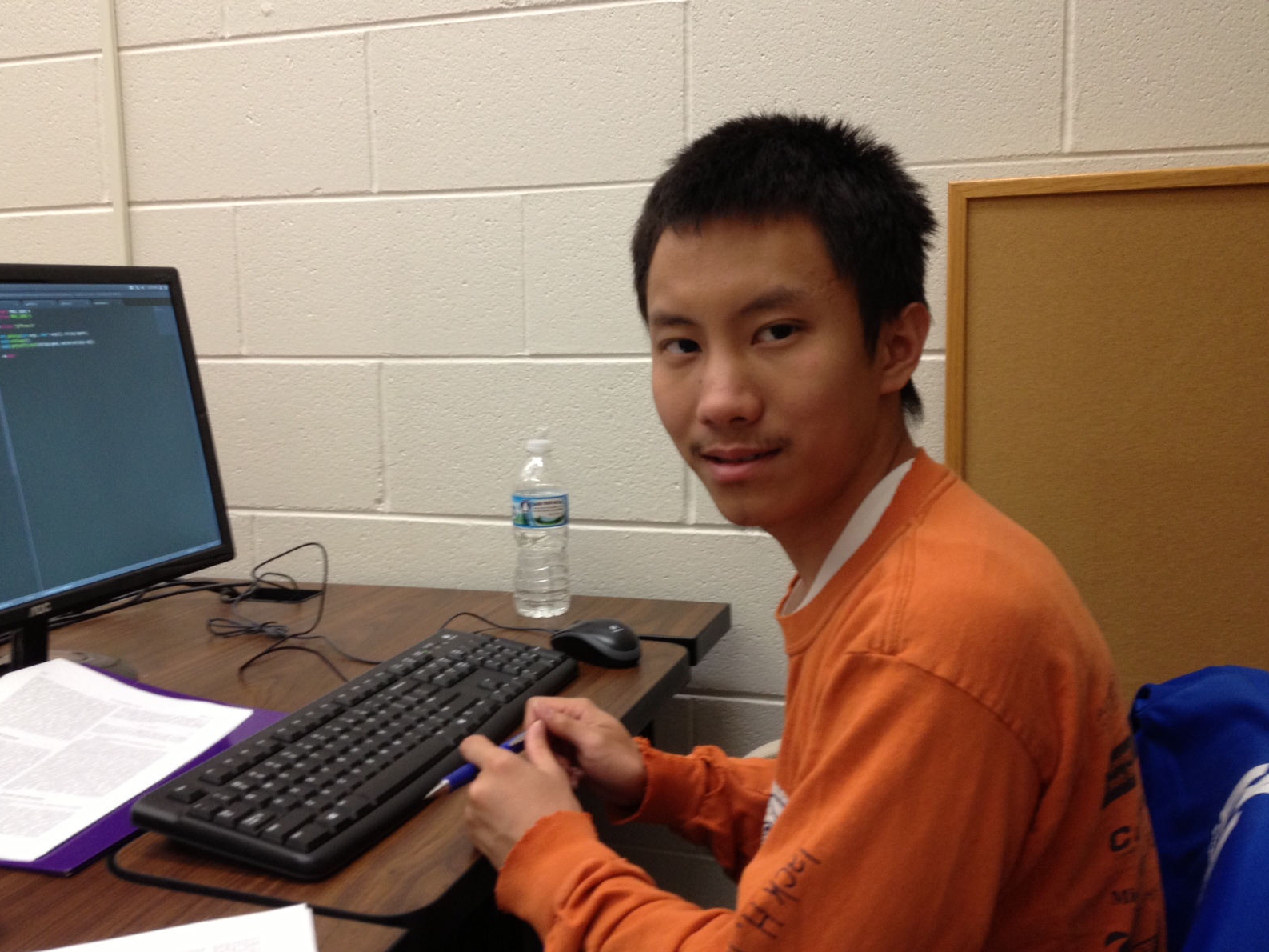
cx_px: 618
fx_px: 1320
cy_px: 464
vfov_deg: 39.6
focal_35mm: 36
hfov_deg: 51.4
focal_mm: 4.28
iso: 100
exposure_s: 1/20
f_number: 2.4
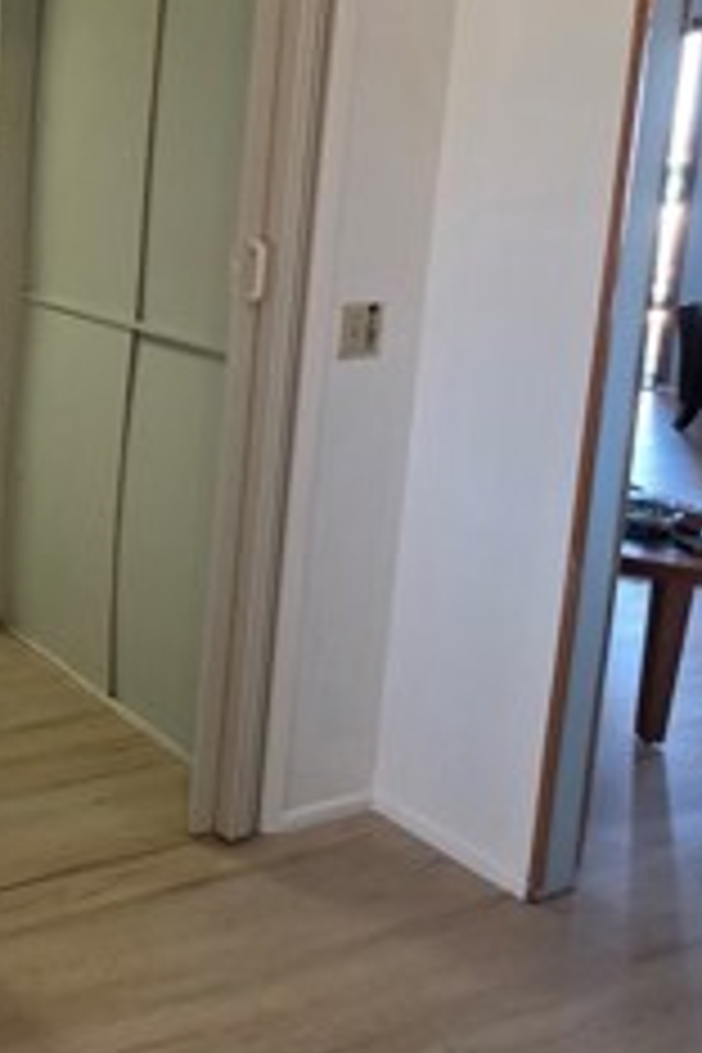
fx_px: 1082
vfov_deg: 49.8
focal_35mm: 37
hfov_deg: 27.0
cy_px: 266
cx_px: -315
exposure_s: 1/120
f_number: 1.9
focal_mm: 2.2
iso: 250
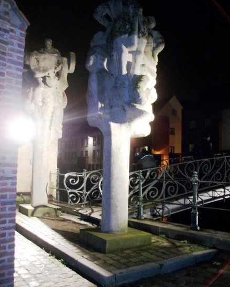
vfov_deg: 52.8
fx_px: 289
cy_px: 138
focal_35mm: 34
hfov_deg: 43.4
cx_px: 114
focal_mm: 5.7
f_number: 2.9
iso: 160
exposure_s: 1/10
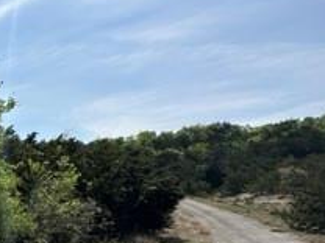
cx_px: -156
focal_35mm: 43
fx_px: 404
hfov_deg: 28.8
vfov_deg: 33.0
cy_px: 179
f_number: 2.2
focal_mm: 2.22
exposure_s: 1/3205
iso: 50
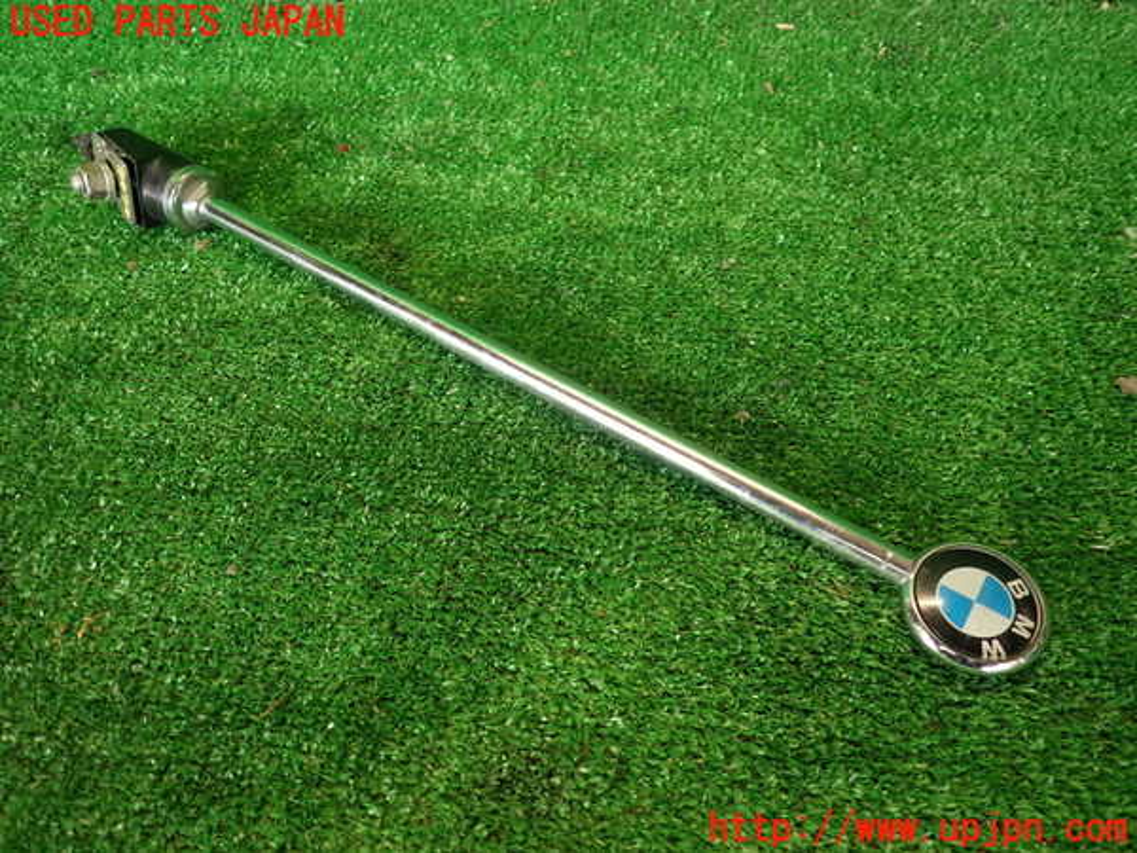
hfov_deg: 69.4
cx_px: 568
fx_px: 821
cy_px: 426
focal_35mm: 25
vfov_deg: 54.9
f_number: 2
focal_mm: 4.5
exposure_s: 1/50
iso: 200
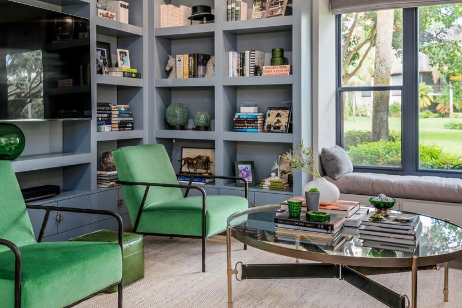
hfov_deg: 50.3
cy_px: 119
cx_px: 184
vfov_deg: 34.9
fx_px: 488
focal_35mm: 38
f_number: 8
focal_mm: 30
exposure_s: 1/60
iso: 800
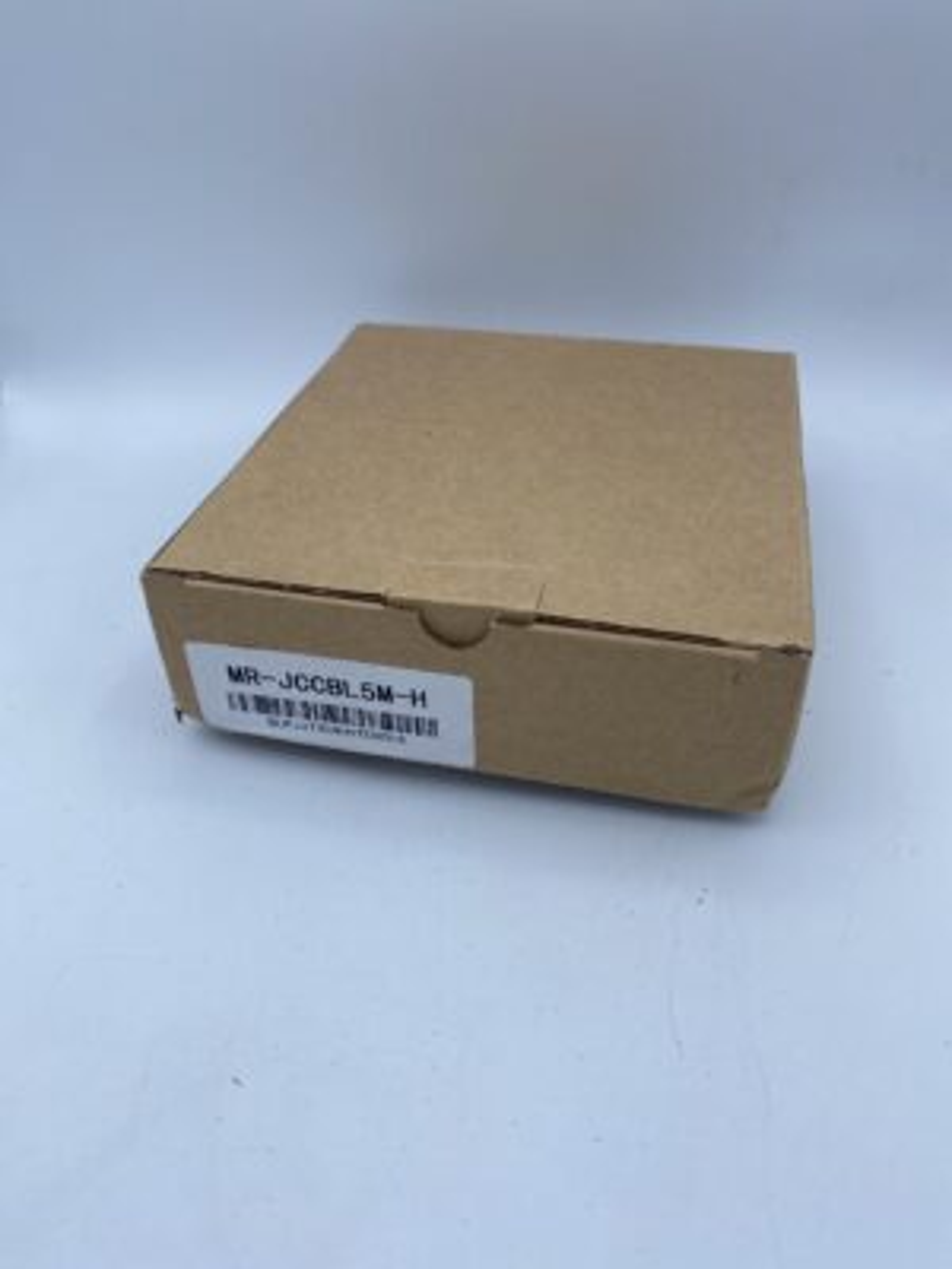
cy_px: 634
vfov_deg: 67.3
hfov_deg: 53.1
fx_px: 953
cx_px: 476
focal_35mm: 26
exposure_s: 1/1464
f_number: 1.8
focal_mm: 4.25
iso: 32
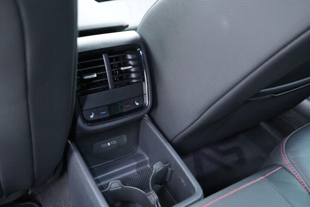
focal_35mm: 36
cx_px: 155
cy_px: 104
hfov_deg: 53.1
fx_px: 310
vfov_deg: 36.9
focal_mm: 24
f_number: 2.8
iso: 2500
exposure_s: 1/40
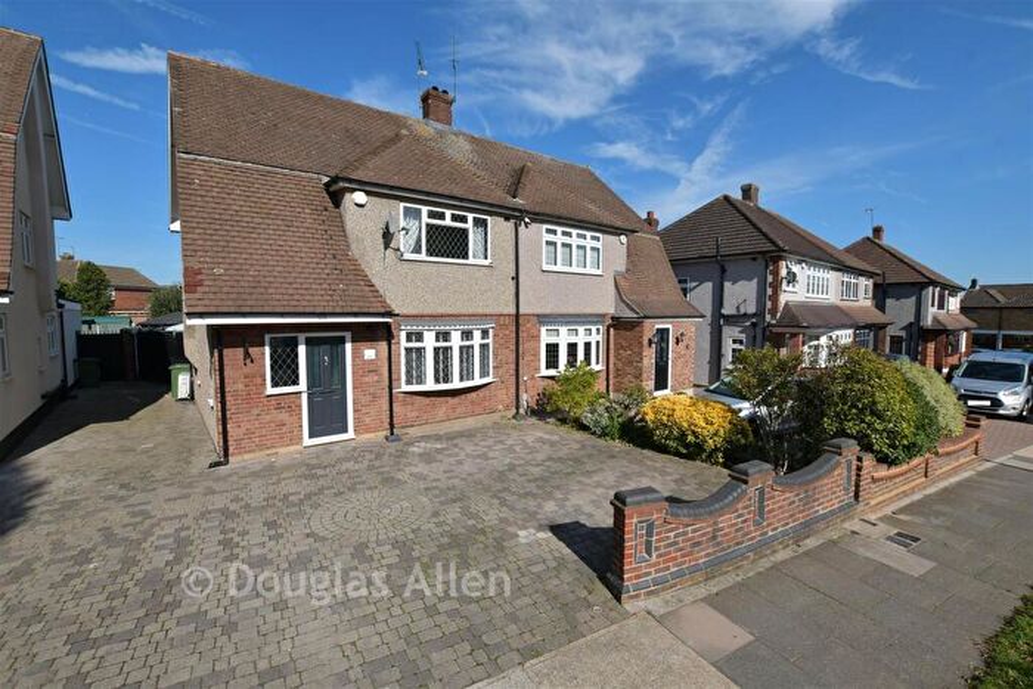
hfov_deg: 100.4
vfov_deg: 77.4
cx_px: 516
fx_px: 430
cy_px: 344
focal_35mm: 15
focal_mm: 10
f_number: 8
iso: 200
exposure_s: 1/1000
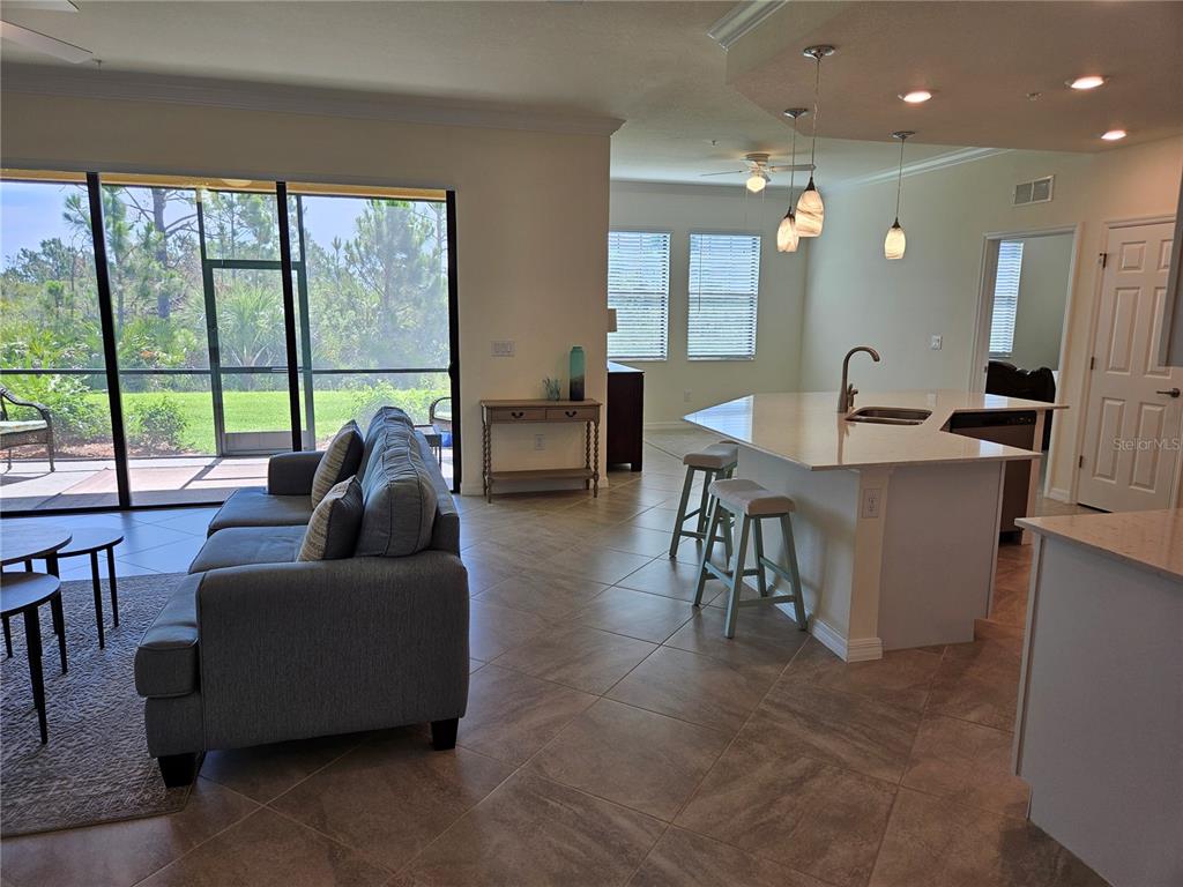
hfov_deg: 73.9
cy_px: 444
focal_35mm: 23
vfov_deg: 58.9
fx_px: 786
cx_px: 592
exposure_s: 1/120
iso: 25
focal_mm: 5.4
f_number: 1.8
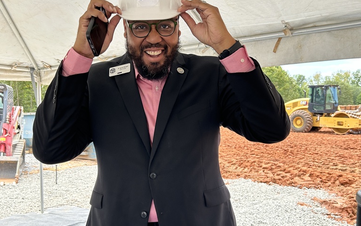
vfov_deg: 34.2
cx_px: 180
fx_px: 364
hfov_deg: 52.7
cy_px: 145
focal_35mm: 37
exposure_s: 1/414
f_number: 1.5
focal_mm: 5.7
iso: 50
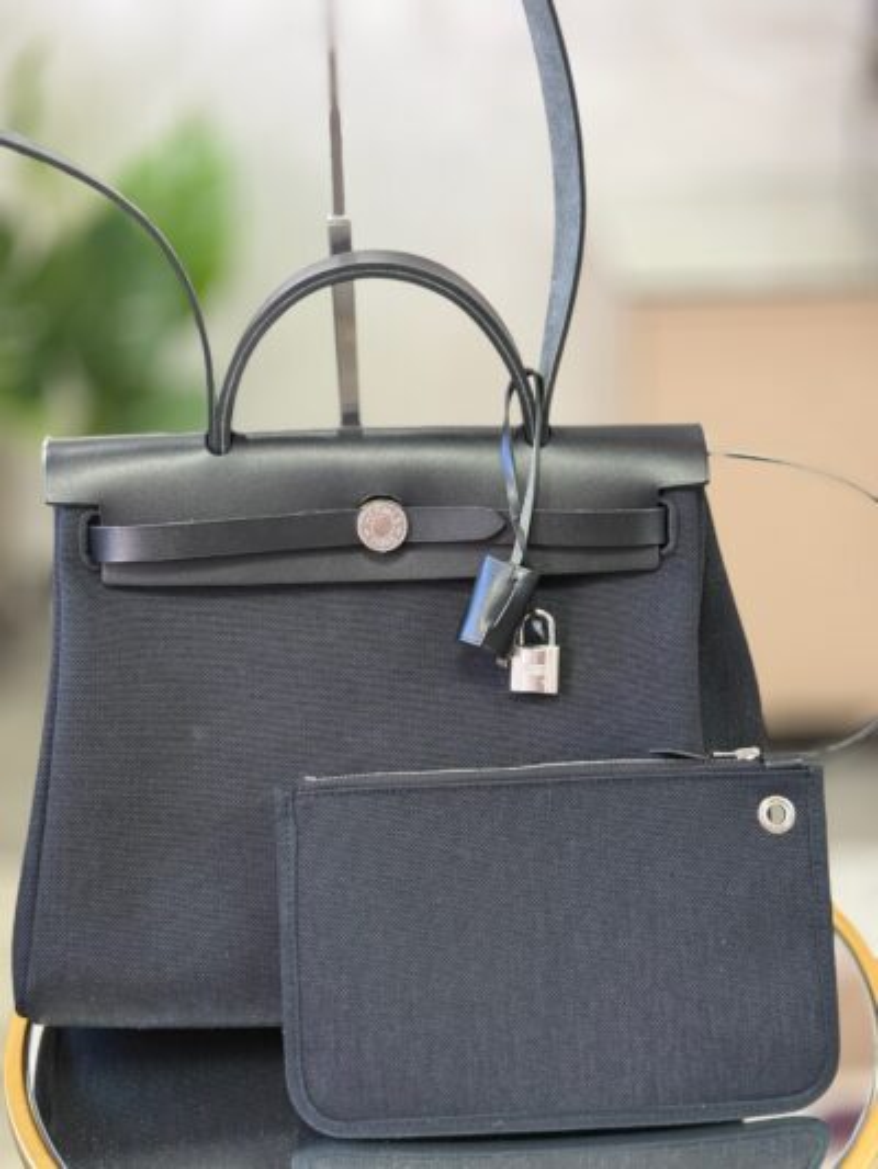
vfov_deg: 39.6
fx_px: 1623
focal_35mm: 48
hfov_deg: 30.3
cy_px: 584
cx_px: 439
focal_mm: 6.76
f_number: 1.78
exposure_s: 1/60
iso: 200
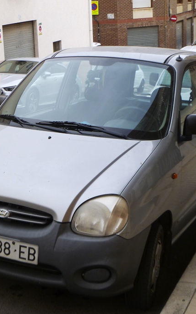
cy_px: 169
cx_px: 69
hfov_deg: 23.9
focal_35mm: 54
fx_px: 461
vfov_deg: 37.5
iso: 80
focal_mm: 6.1
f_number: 3.6
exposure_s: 1/160
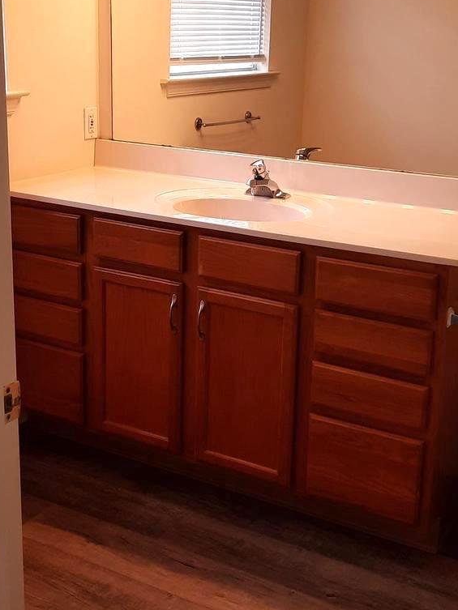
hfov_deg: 28.6
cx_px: 225
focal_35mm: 51
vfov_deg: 37.4
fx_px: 899
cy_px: 260
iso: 40
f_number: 2
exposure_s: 1/60
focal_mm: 4.6
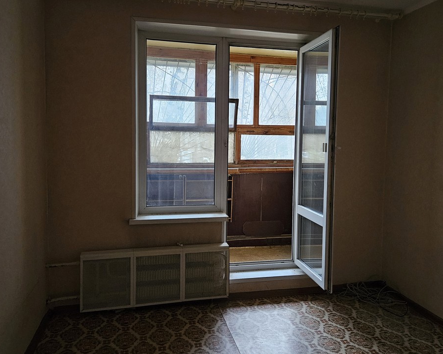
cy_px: 166
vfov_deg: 48.5
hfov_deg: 58.8
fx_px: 393
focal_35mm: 30
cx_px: 231
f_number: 1.8
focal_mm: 5.4
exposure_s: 1/33.3
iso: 640
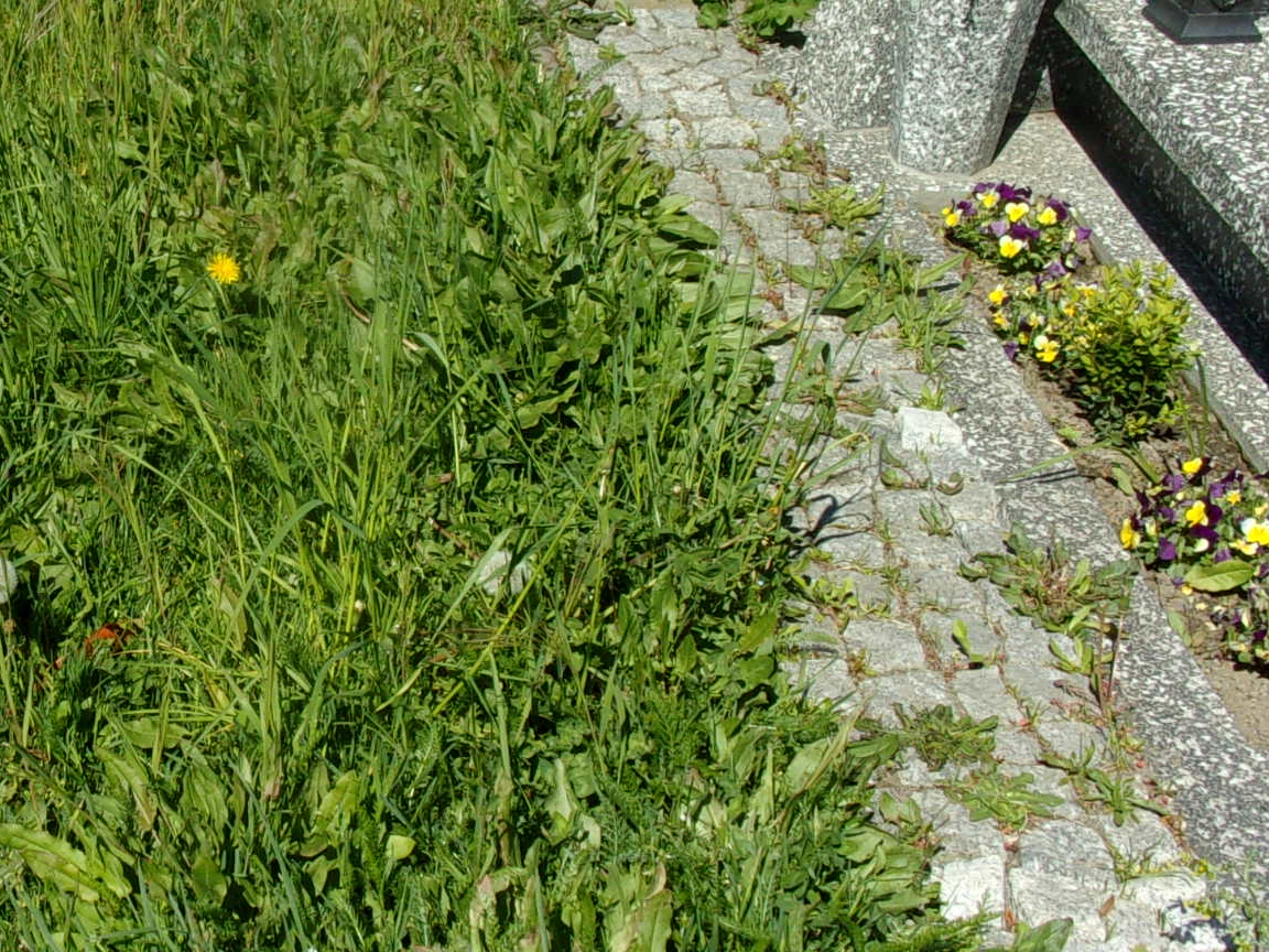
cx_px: 116
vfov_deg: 23.3
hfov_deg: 29.4
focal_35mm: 63
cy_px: 428
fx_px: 2310
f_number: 10.8
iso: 80
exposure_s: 1/100
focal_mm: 5.1
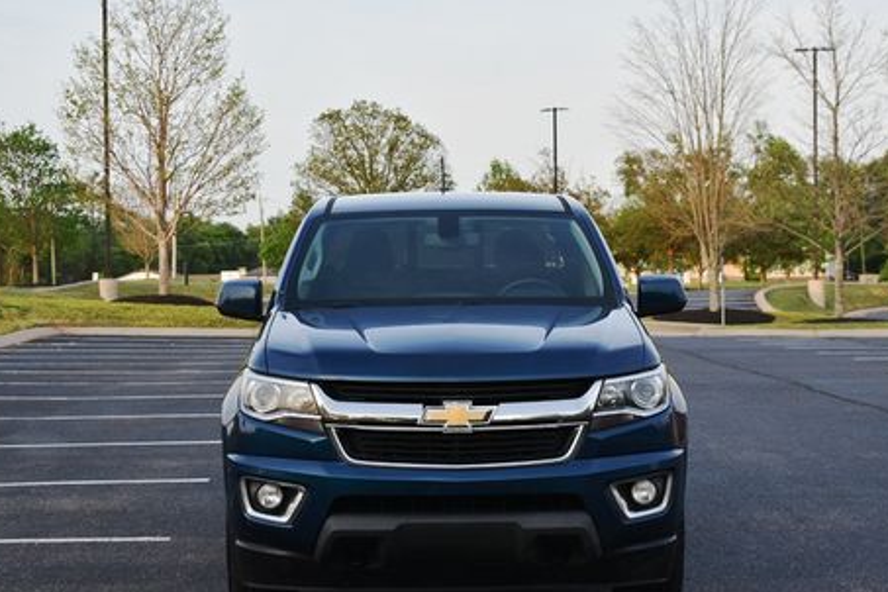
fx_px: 2195
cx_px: 474
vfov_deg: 15.4
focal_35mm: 89
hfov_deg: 22.9
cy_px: 291
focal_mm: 42
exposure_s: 1/250
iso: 400
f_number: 5.6
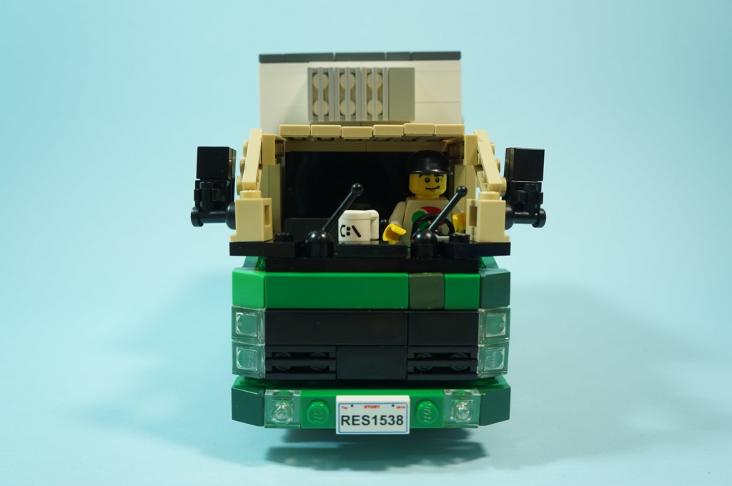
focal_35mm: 30
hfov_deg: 62.0
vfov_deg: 43.5
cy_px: 243
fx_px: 609
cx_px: 366
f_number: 6.3
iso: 200
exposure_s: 1/13
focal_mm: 20
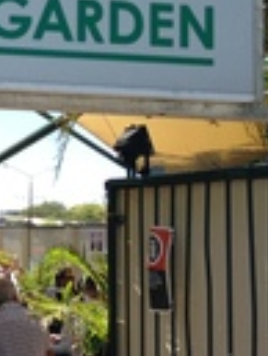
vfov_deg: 19.2
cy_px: 160
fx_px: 1051
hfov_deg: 13.5
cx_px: -160
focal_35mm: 102
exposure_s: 1/847
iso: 50
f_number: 2.4
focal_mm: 4.13
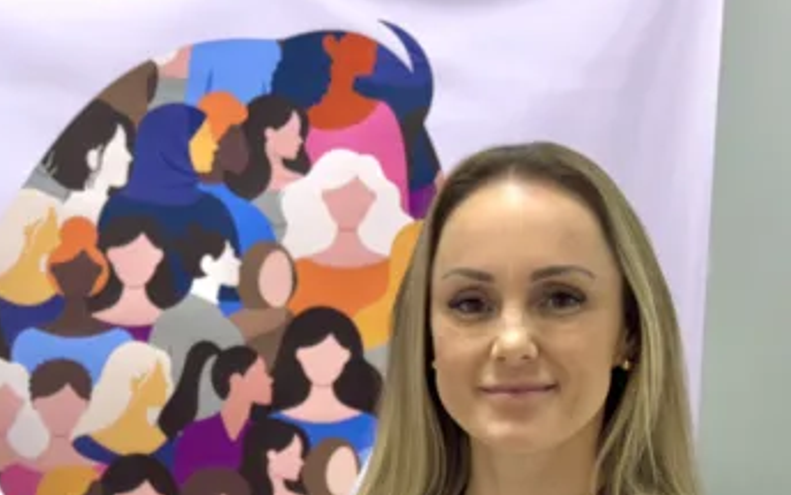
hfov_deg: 20.0
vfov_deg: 12.5
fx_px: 2220
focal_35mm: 103
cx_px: 156
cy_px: 504
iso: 50
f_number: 1.78
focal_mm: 6.76
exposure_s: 1/60
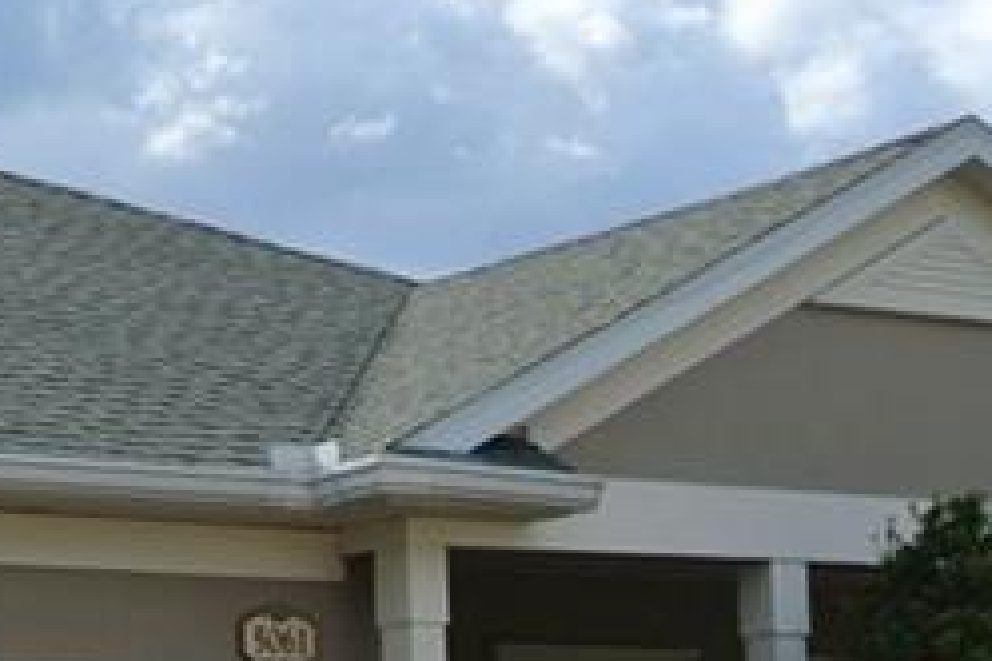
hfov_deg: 17.6
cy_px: 446
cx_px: -187
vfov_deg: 12.3
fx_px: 3058
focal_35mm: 111
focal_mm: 10
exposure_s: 1/800
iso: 100
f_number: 5
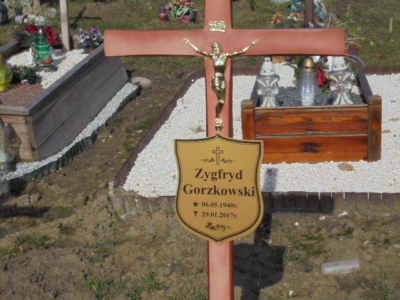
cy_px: 150
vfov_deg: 22.9
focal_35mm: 64
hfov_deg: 30.3
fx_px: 740
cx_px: 200
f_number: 17.8
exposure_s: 1/100
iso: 100
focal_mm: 11.5
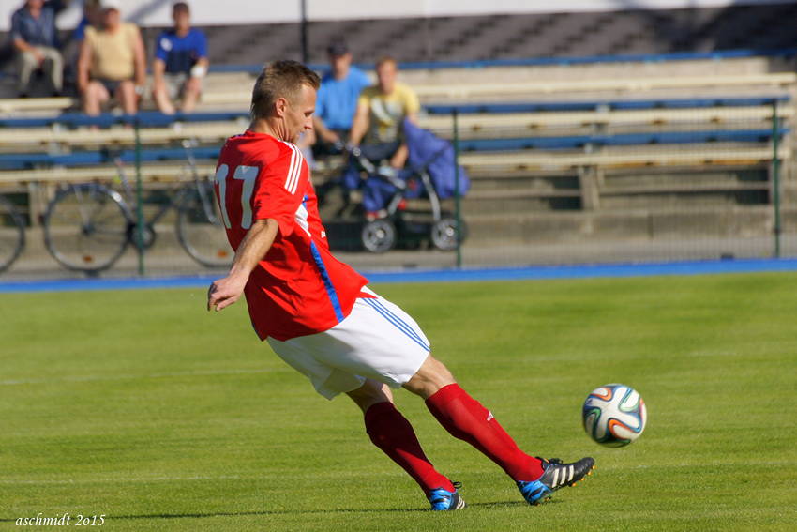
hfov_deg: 5.5
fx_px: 8303
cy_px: 266
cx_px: 398
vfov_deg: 3.7
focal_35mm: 375
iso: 200
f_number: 6.3
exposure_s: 1/1250
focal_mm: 250
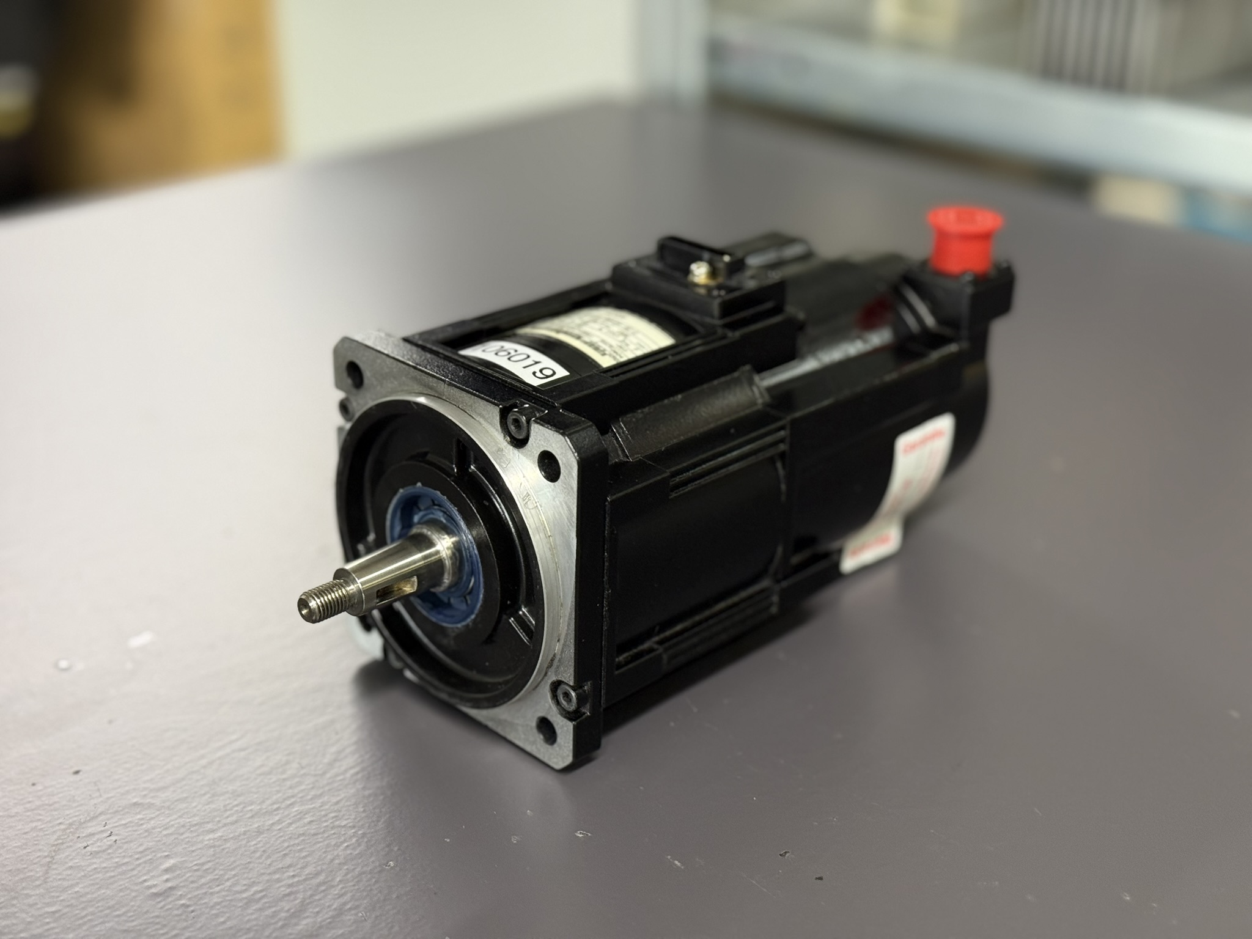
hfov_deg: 39.7
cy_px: 470
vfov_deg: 30.3
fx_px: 1736
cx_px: 626
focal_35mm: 48
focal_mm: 6.76
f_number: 1.78
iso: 250
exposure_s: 1/50
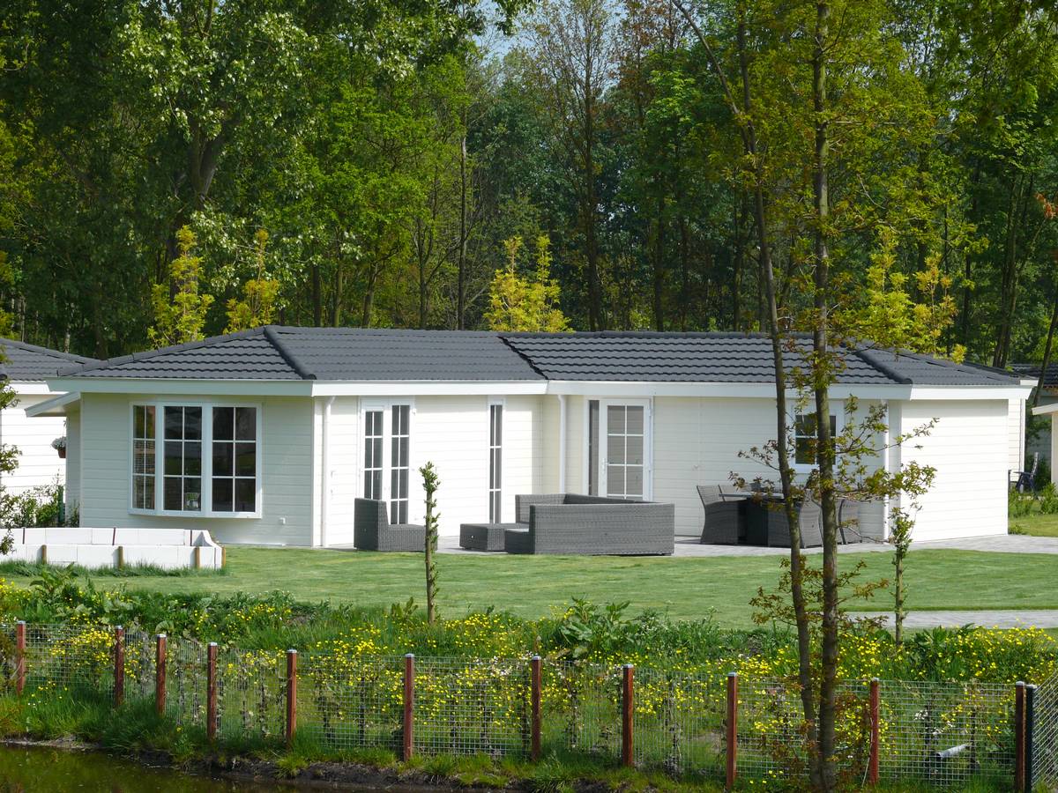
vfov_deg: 12.9
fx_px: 3515
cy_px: 396
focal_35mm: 115
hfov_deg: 17.1
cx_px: 529
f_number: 5.6
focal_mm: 24.3
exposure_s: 1/400
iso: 100
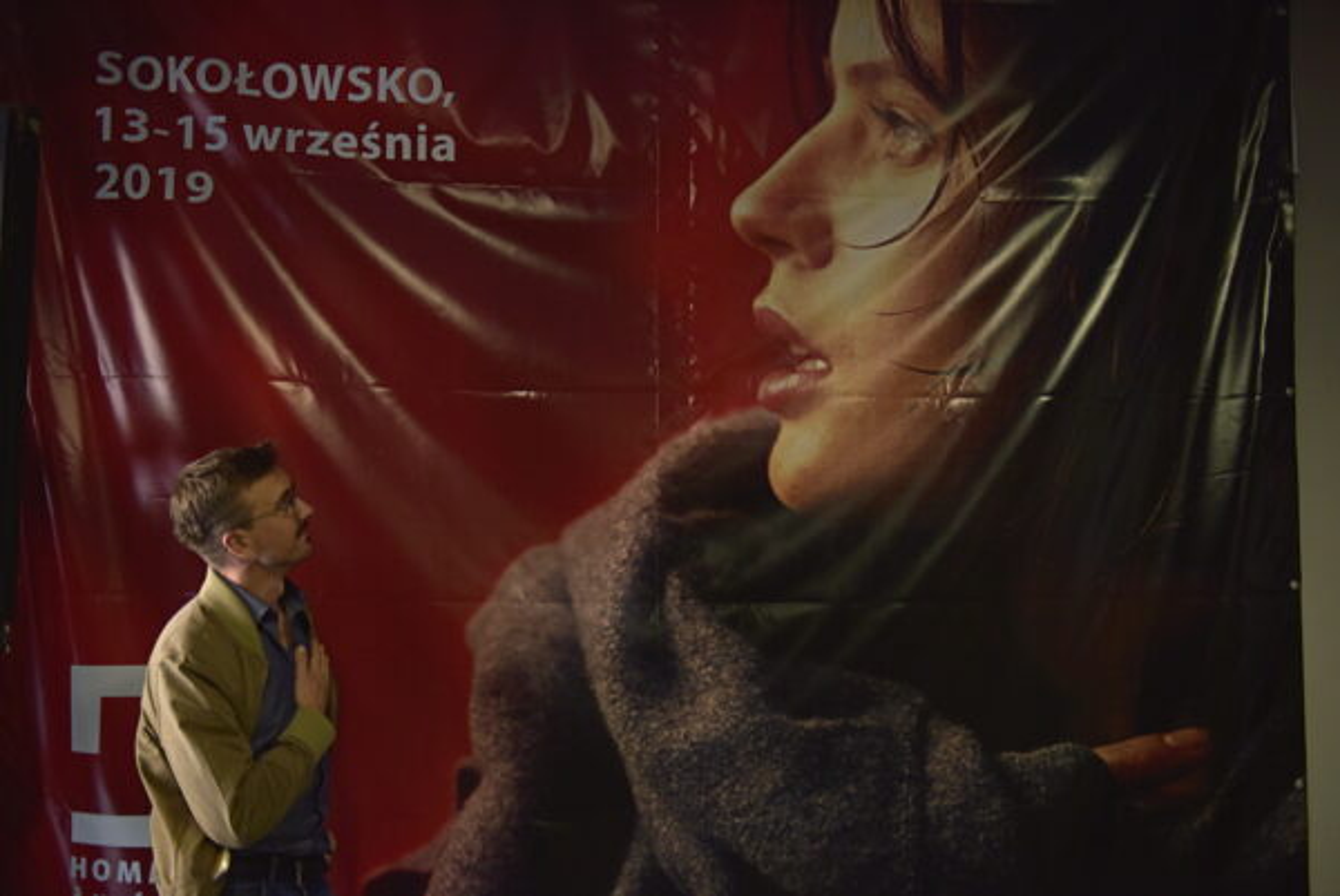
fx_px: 1415
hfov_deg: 50.7
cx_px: 670
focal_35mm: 38
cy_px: 448
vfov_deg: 35.1
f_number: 2.8
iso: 500
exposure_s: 1/100
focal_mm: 38
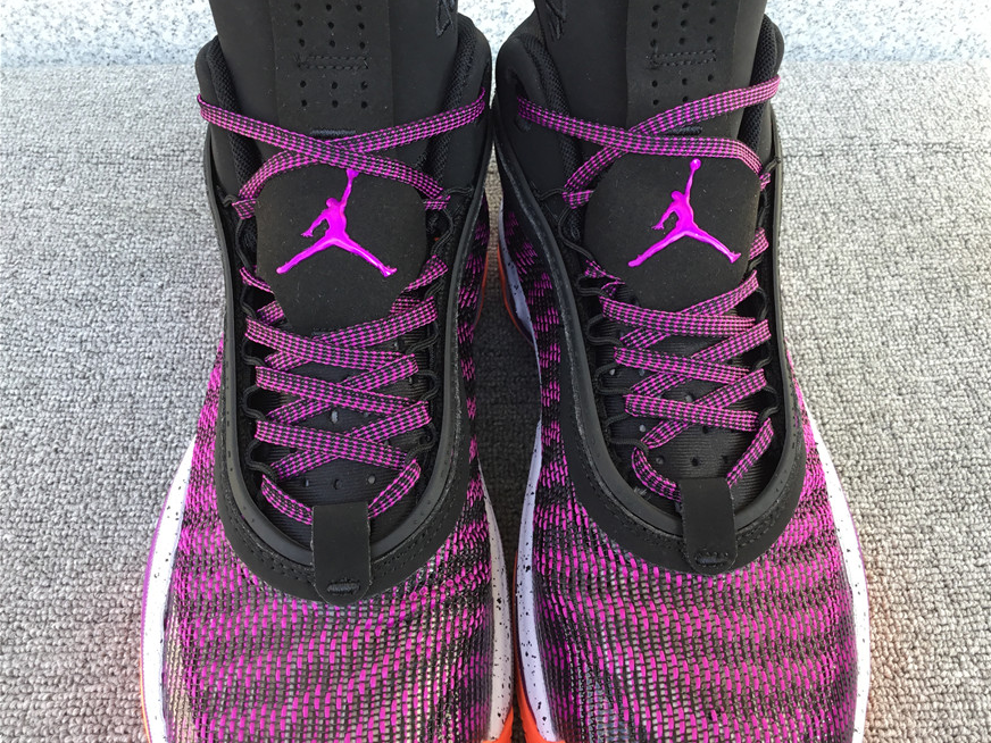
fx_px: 916
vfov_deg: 44.2
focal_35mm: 32
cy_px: 363
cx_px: 510
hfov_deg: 56.8
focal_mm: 3.3
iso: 40
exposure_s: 1/100
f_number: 2.4
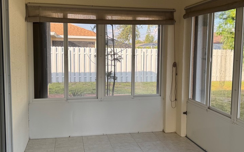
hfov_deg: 54.0
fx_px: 239
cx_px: 125
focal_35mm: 36
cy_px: 74
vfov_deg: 35.3
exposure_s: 1/249
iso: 80
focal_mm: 6.76
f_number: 1.78
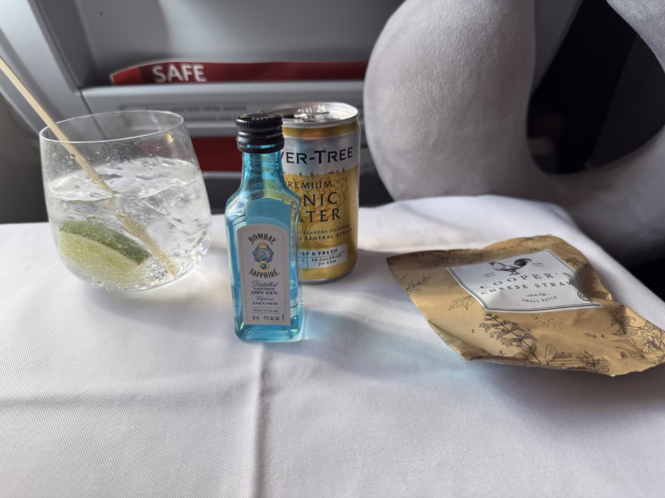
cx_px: 332
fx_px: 461
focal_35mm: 24
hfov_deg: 71.6
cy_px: 249
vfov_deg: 56.8
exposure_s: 1/121
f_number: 1.78
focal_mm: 6.76
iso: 64
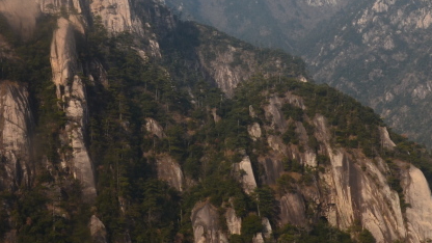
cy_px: -17
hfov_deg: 25.0
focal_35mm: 85
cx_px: 210
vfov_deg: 14.0
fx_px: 974
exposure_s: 1/80
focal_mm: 22
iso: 200
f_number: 10
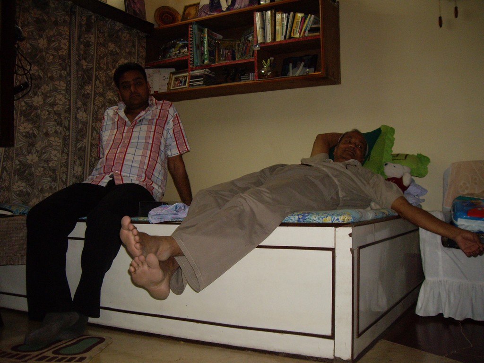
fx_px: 531
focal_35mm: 38
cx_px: 242
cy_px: 182
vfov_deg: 37.7
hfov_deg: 49.0
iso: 200
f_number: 2.7
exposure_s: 1/40
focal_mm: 6.2
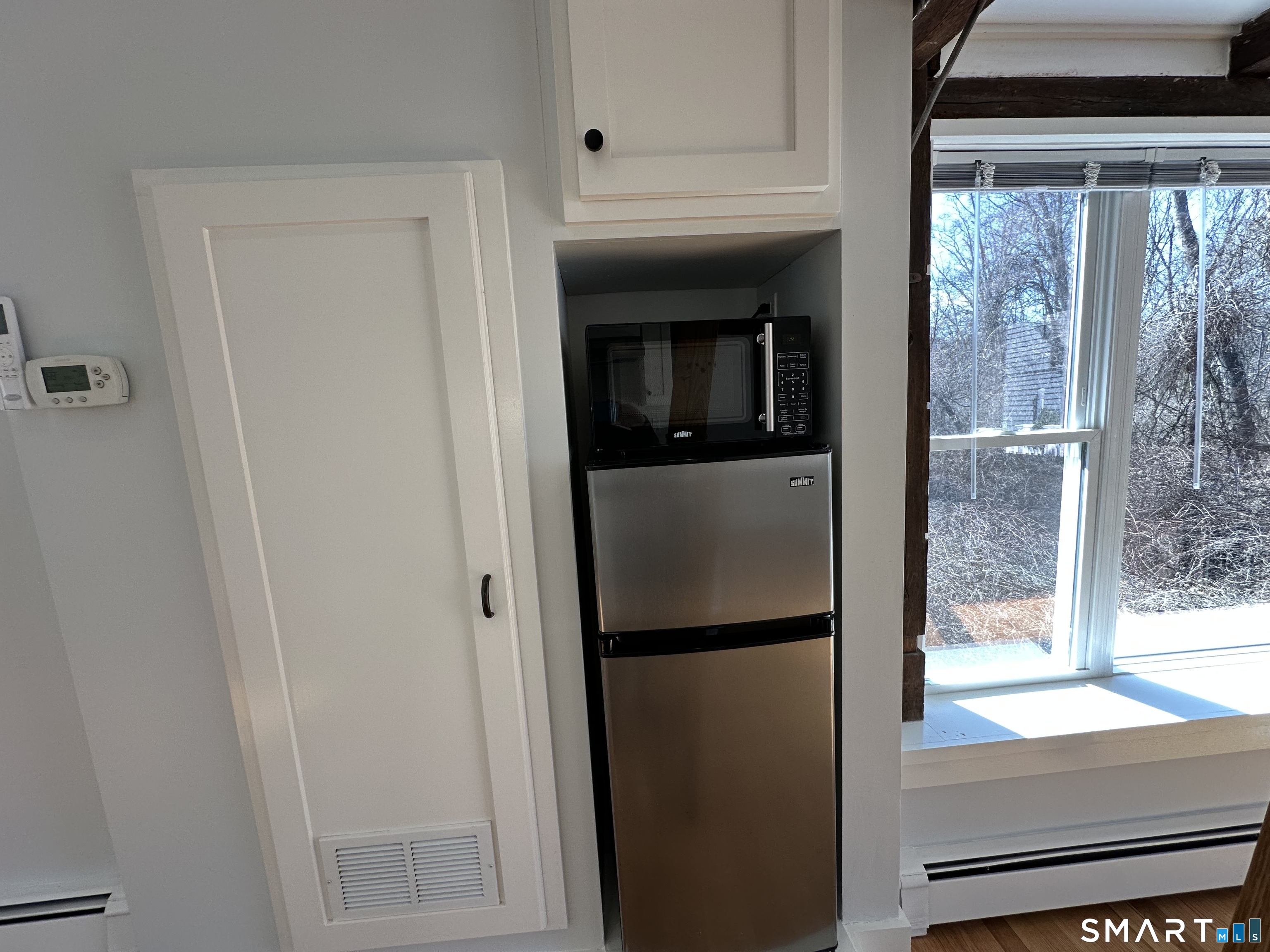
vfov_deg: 85.7
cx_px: 635
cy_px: 476
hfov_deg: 102.1
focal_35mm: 14
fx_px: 514
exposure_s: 1/120
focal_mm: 2.22
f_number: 2.2
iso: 100
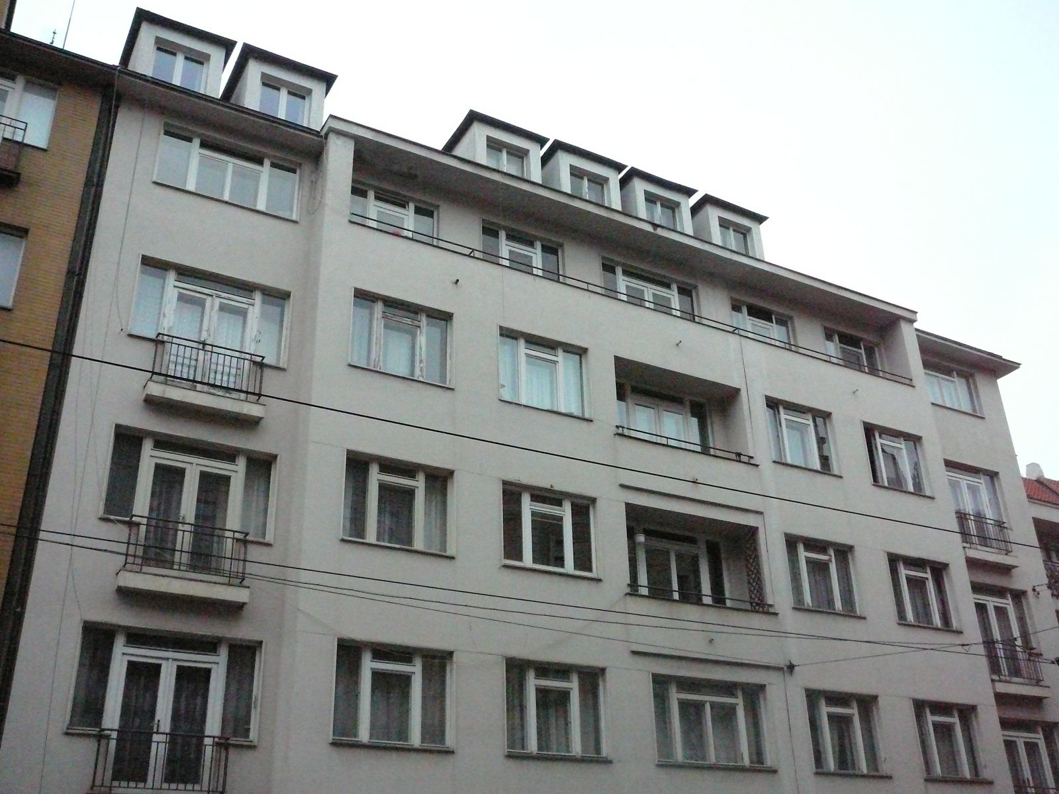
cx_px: 530
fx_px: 1071
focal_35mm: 35
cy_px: 397
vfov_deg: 40.7
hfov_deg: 52.6
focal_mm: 5.2
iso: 800
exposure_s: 1/200
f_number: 2.8
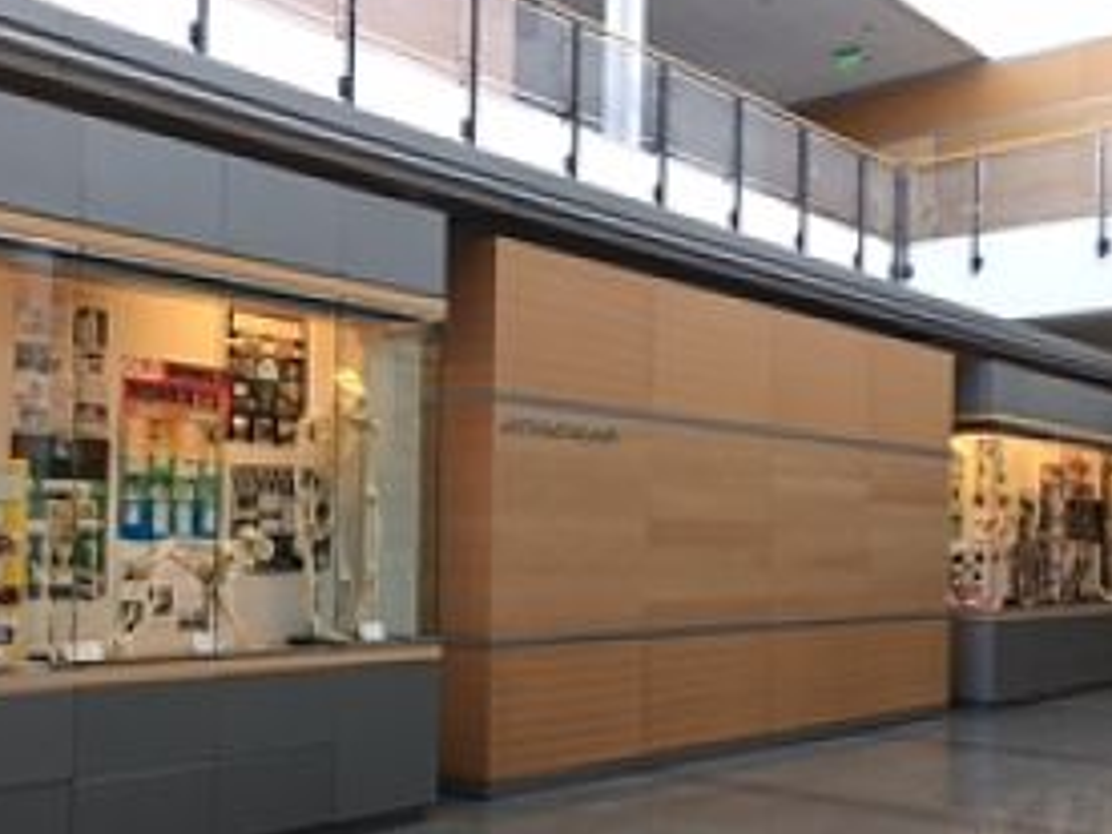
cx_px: 395
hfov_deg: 44.3
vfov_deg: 34.1
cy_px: 540
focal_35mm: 42
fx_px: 1349
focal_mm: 4.15
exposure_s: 1/30
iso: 32
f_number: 2.2
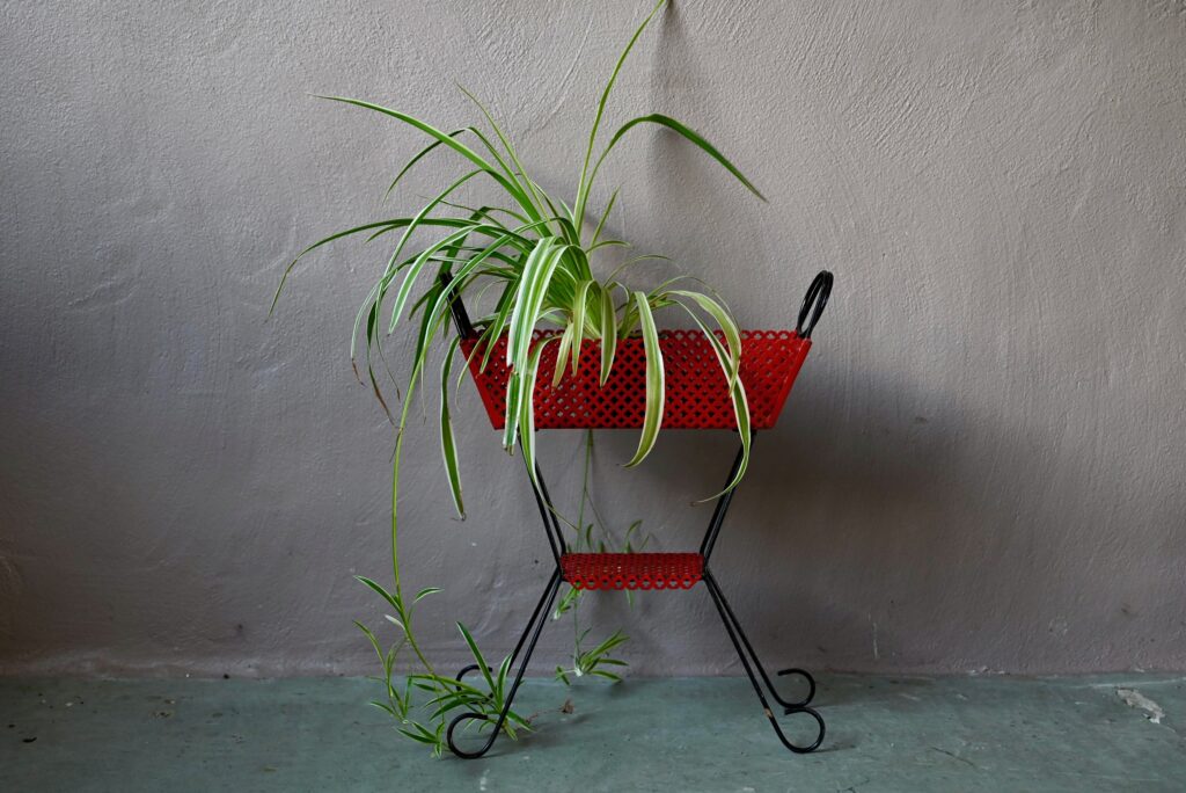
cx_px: 593
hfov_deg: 40.3
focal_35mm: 49
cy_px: 396
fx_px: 1615
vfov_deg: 27.6
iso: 800
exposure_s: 1/80
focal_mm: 49
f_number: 4.5
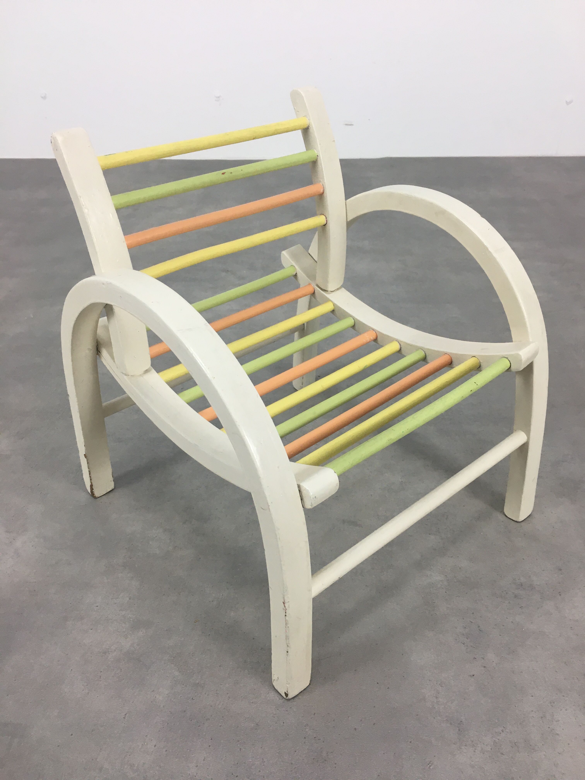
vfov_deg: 61.7
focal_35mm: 29
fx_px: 653
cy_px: 390
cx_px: 292
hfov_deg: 48.2
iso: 40
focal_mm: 4.15
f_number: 2.2
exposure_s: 1/33
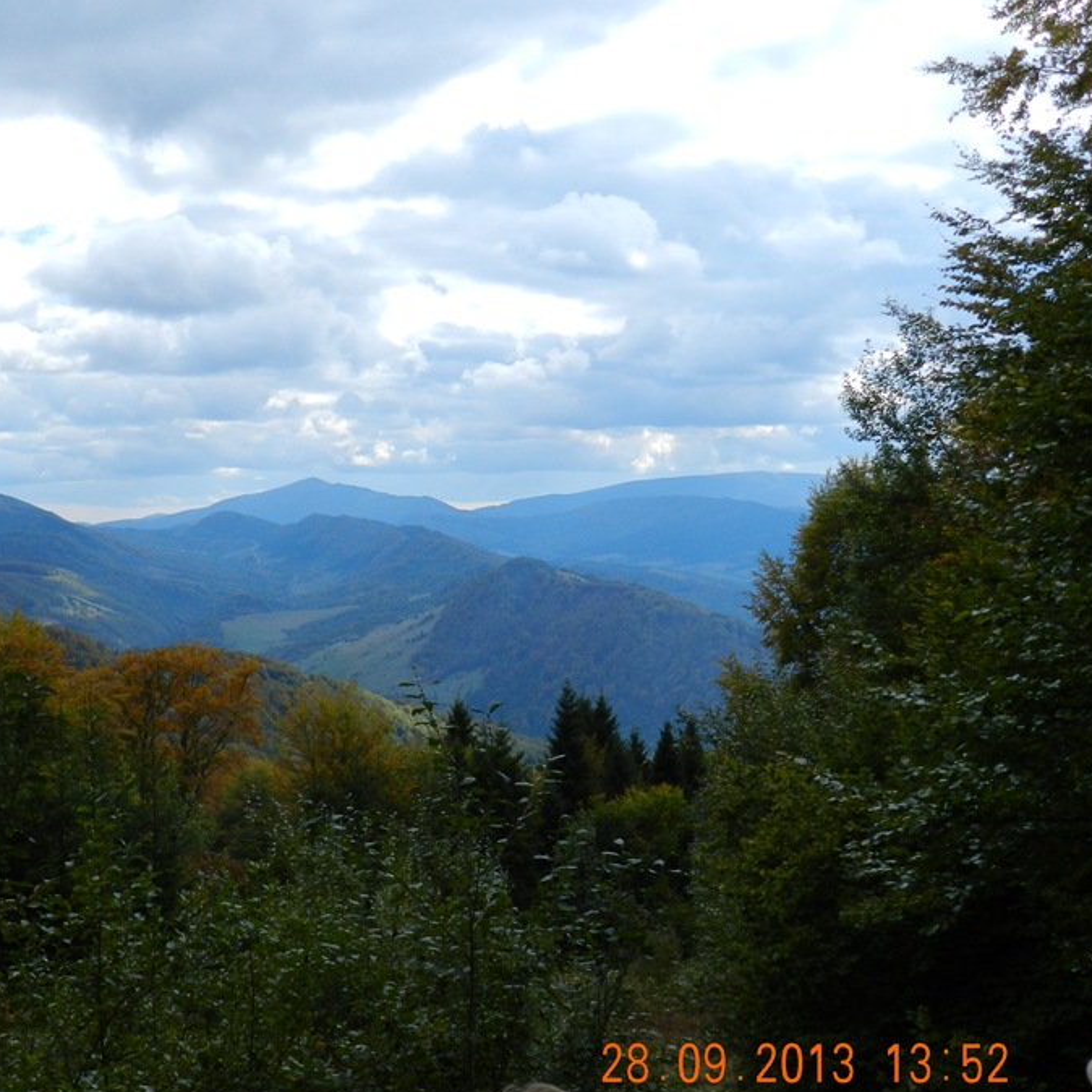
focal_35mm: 51
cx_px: 280
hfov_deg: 32.8
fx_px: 1820
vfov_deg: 33.4
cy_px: 570
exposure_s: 1/1000
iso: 160
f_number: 4
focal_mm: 6.7
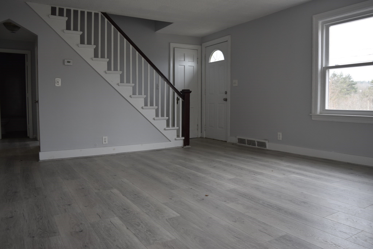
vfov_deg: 47.9
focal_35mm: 27
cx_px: 186
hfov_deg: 67.4
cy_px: 124
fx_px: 280
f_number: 4.5
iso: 400
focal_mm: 18
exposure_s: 1/80
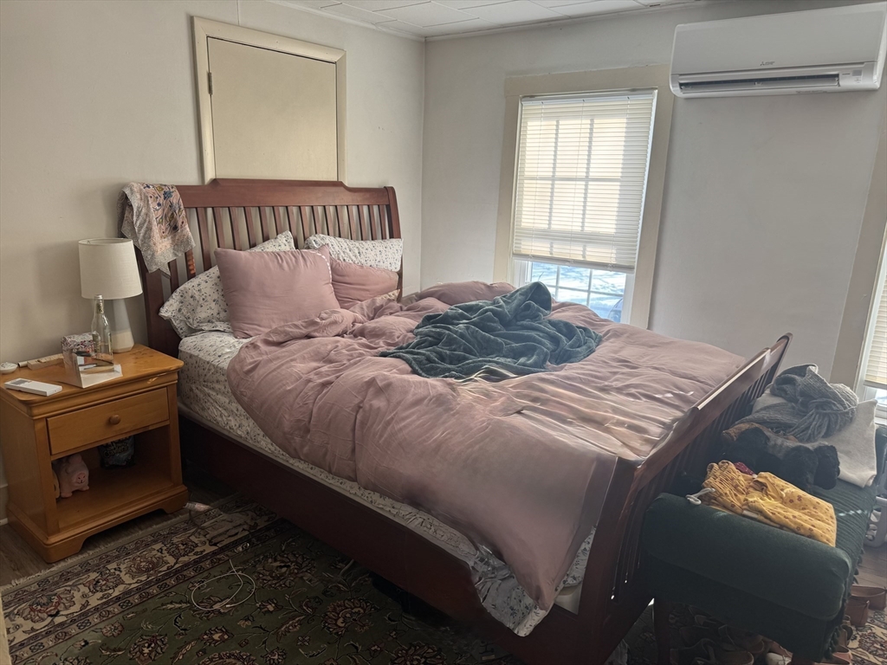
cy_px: 332
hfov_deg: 71.6
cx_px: 444
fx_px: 615
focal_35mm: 24
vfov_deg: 56.8
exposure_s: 1/121
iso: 64
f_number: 1.78
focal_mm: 6.76
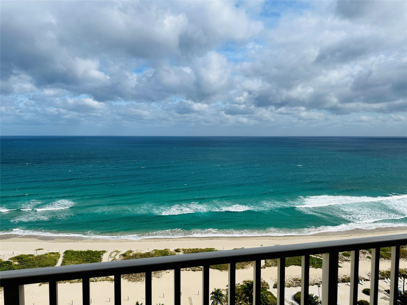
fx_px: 282
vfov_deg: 56.8
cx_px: 204
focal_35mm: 24
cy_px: 152
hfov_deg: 71.6
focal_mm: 6.86
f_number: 1.78
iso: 80
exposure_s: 1/7576
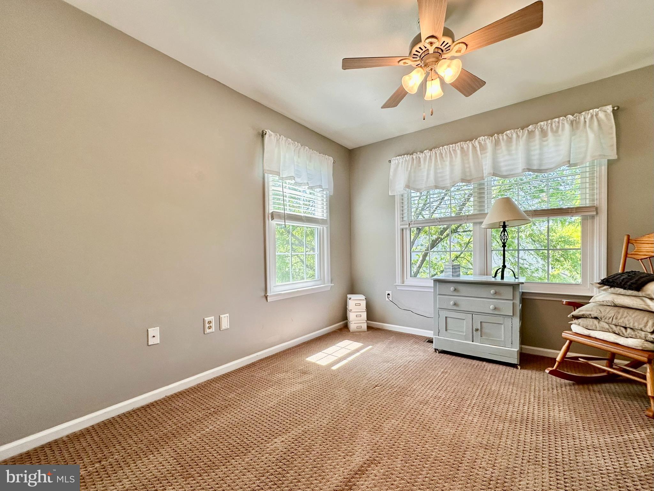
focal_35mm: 14
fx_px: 265
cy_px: 246
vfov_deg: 85.7
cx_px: 327
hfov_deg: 102.1
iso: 64
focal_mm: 2.22
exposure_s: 1/120
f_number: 2.2
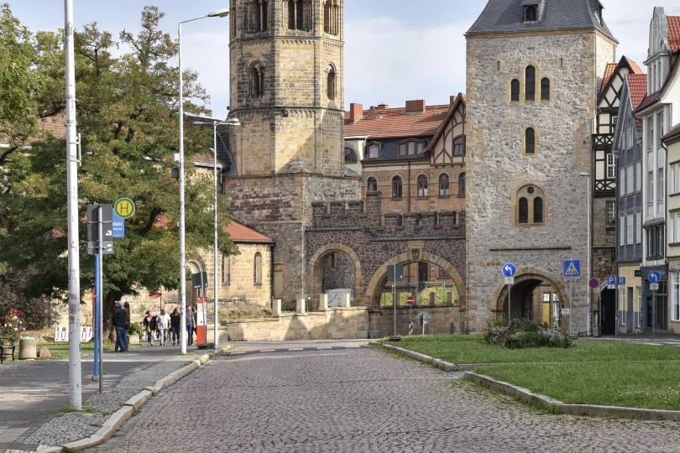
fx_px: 1757
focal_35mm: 93
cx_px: 526
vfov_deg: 14.7
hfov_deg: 21.7
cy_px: 162
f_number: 9
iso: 200
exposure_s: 1/320
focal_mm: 31
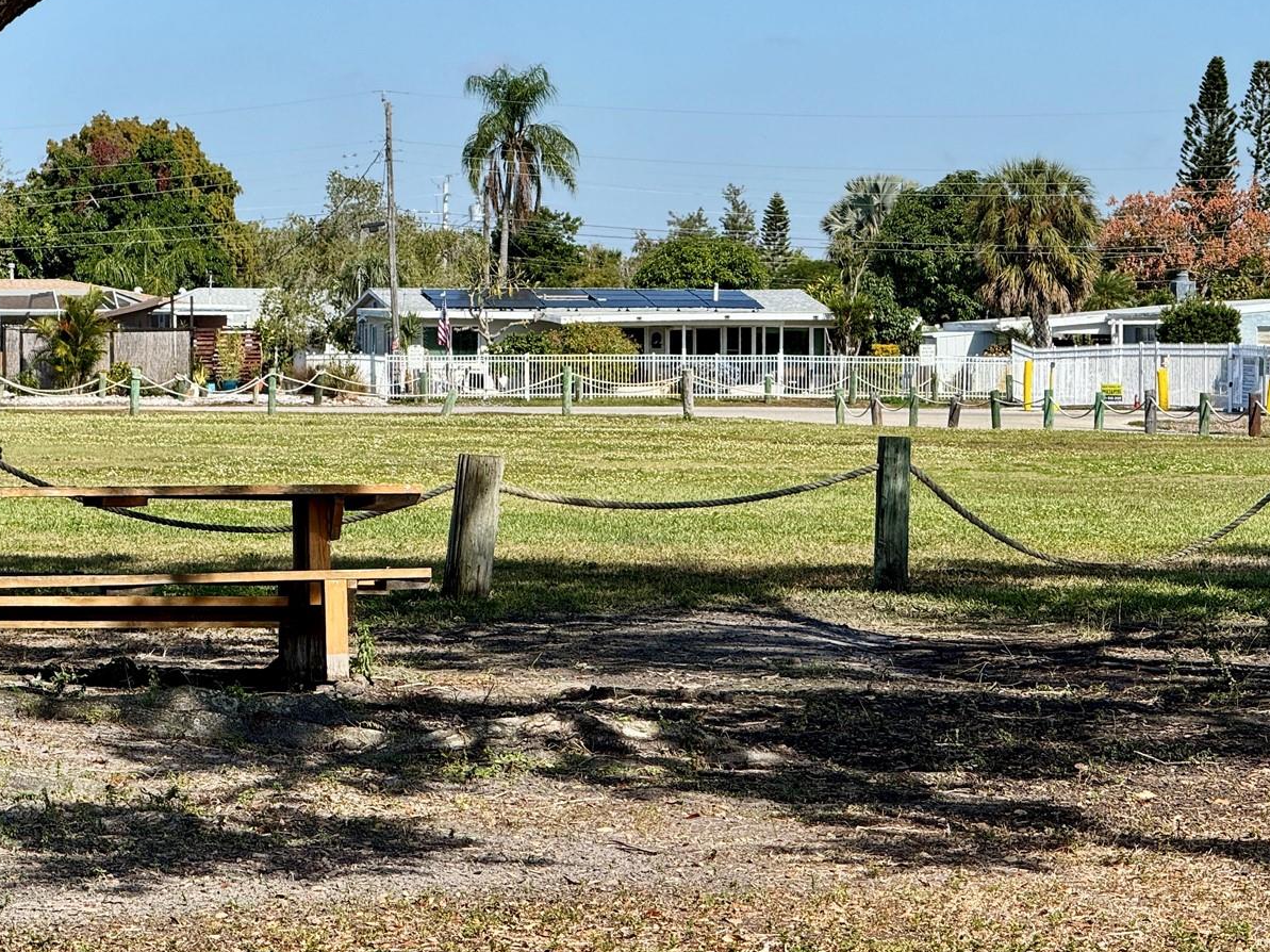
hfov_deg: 12.3
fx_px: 5905
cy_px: 456
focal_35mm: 161
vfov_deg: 9.2
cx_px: 528
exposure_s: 1/1546
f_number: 2.8
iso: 50
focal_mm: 15.66
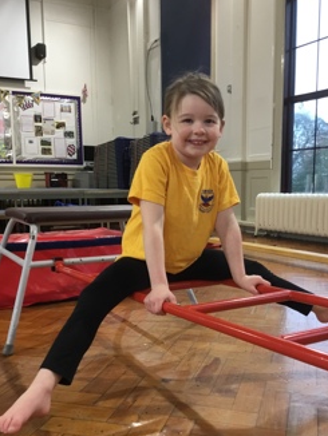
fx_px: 479
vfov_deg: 48.7
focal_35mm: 38
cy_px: 259
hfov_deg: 37.7
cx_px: 179
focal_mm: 3.3
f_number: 2.4
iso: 125
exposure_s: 1/33
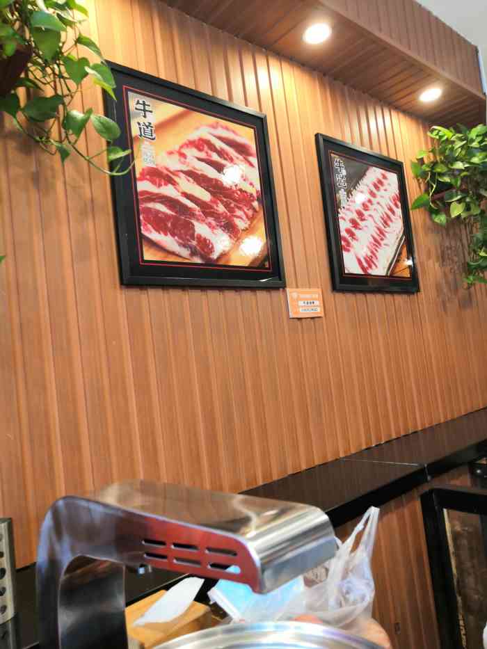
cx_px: 244
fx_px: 506
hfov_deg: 51.4
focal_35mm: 27
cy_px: 324
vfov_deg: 65.3
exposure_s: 1/33.3
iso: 200
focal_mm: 3.95
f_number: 1.8
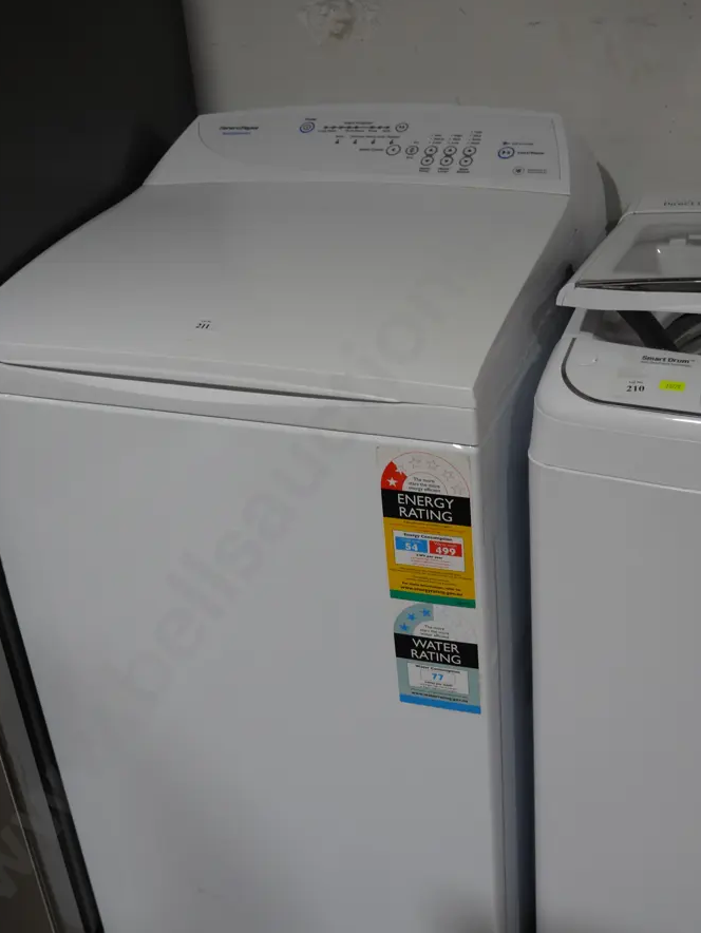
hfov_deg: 32.9
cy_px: 464
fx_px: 1187
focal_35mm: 44
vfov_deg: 42.9
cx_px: 306
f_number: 4.1
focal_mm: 19
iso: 200
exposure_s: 1/80
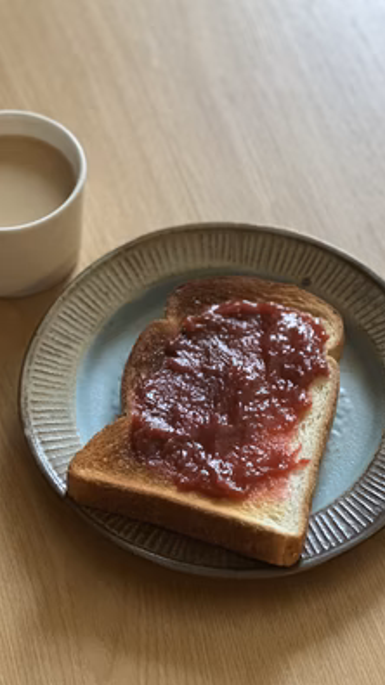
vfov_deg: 25.0
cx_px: 170
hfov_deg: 14.2
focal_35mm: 85
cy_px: 345
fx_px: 1544
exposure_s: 1/14
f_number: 2.8
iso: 500
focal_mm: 9
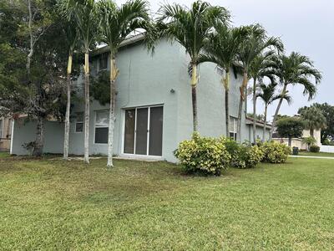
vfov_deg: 56.8
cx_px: 167
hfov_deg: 71.6
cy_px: 126
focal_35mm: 24
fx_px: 232
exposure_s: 1/864
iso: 80
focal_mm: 6.86
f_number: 1.78
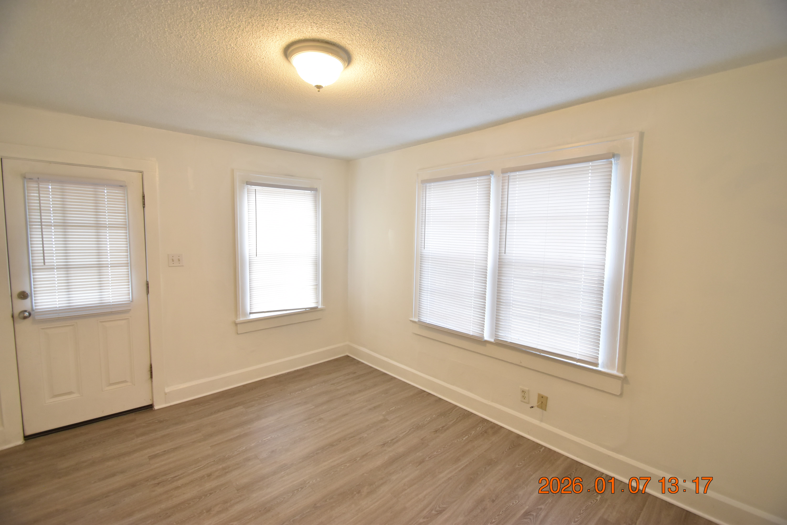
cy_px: 262
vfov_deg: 77.3
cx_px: 394
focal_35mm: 15
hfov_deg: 100.4
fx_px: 328
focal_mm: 10
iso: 800
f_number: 3.5
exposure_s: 1/90
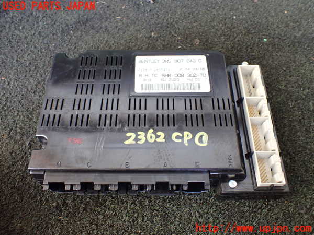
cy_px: 118
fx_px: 272
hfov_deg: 60.0
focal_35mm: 30
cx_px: 157
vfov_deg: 46.8
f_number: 2.3
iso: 640
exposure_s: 1/125
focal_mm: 5.4
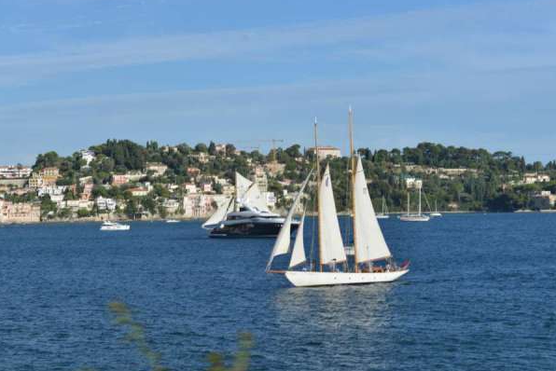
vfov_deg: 14.6
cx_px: 341
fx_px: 1452
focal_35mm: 94
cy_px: 224
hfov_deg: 21.6
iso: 125
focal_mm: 70
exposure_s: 1/250
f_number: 8
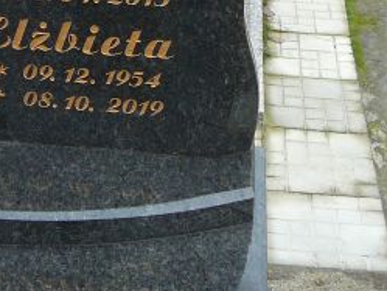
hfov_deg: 21.3
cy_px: -51
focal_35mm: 90
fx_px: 1007
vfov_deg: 15.8
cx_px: 44
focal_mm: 5.2
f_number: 2.8
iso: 100
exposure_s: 1/60
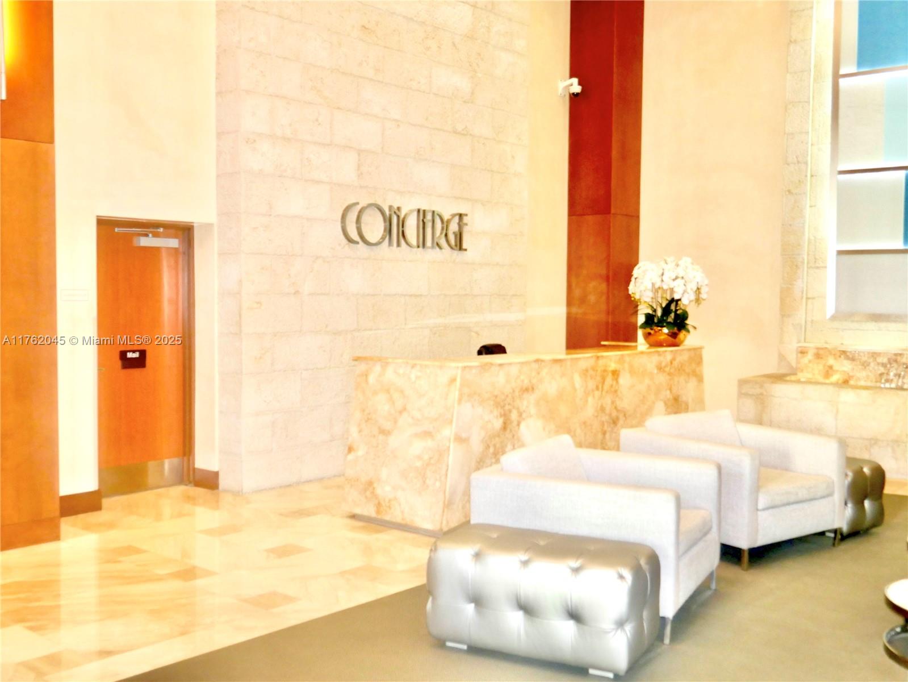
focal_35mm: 38
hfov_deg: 49.0
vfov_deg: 37.7
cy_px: 341
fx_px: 997
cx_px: 454
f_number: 4.1
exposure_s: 1/60
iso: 1600
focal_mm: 19
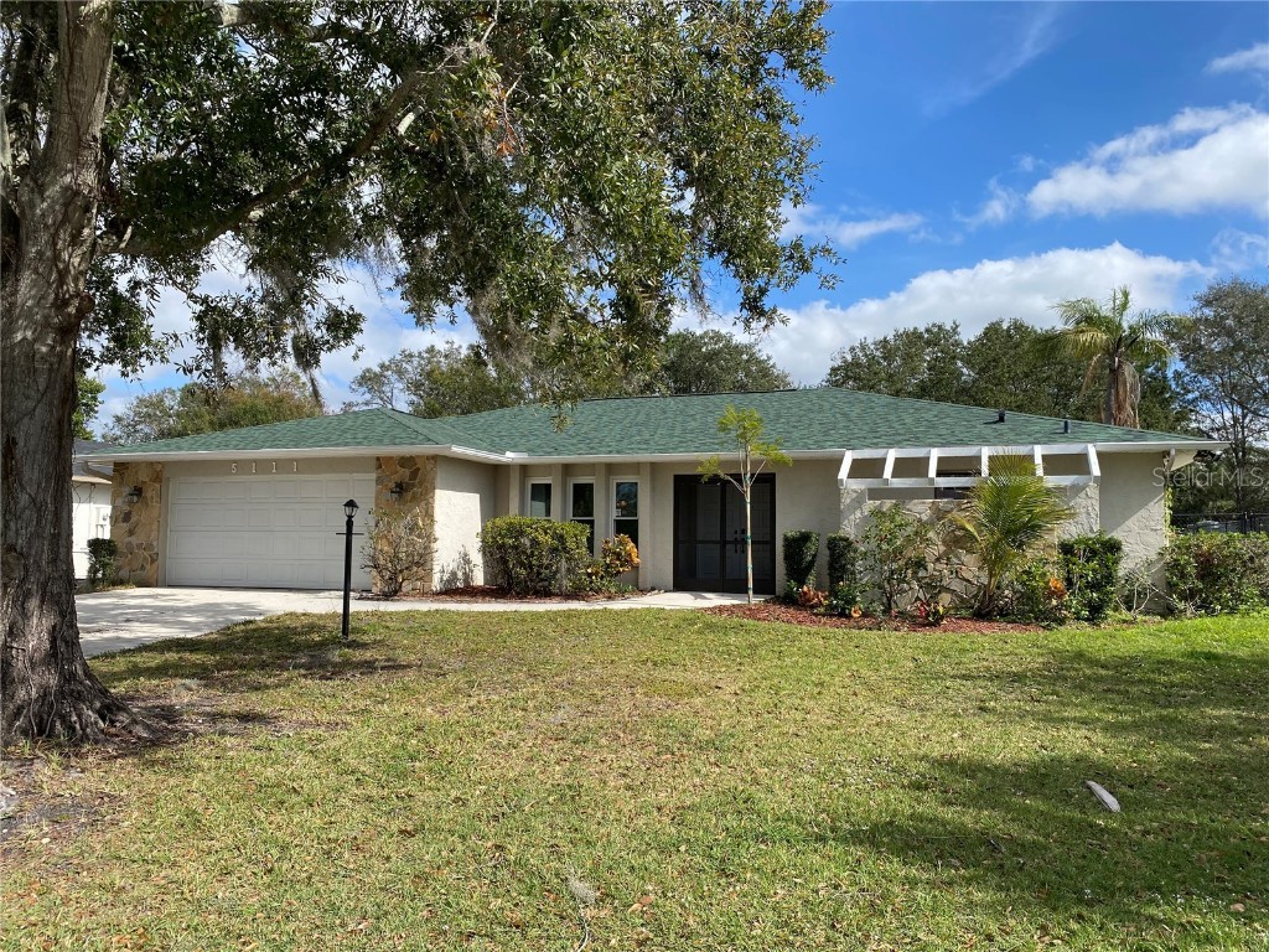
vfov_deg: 53.1
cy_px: 476
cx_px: 634
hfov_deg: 67.3
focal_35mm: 26
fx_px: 953
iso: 32
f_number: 1.8
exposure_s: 1/2141
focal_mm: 4.25
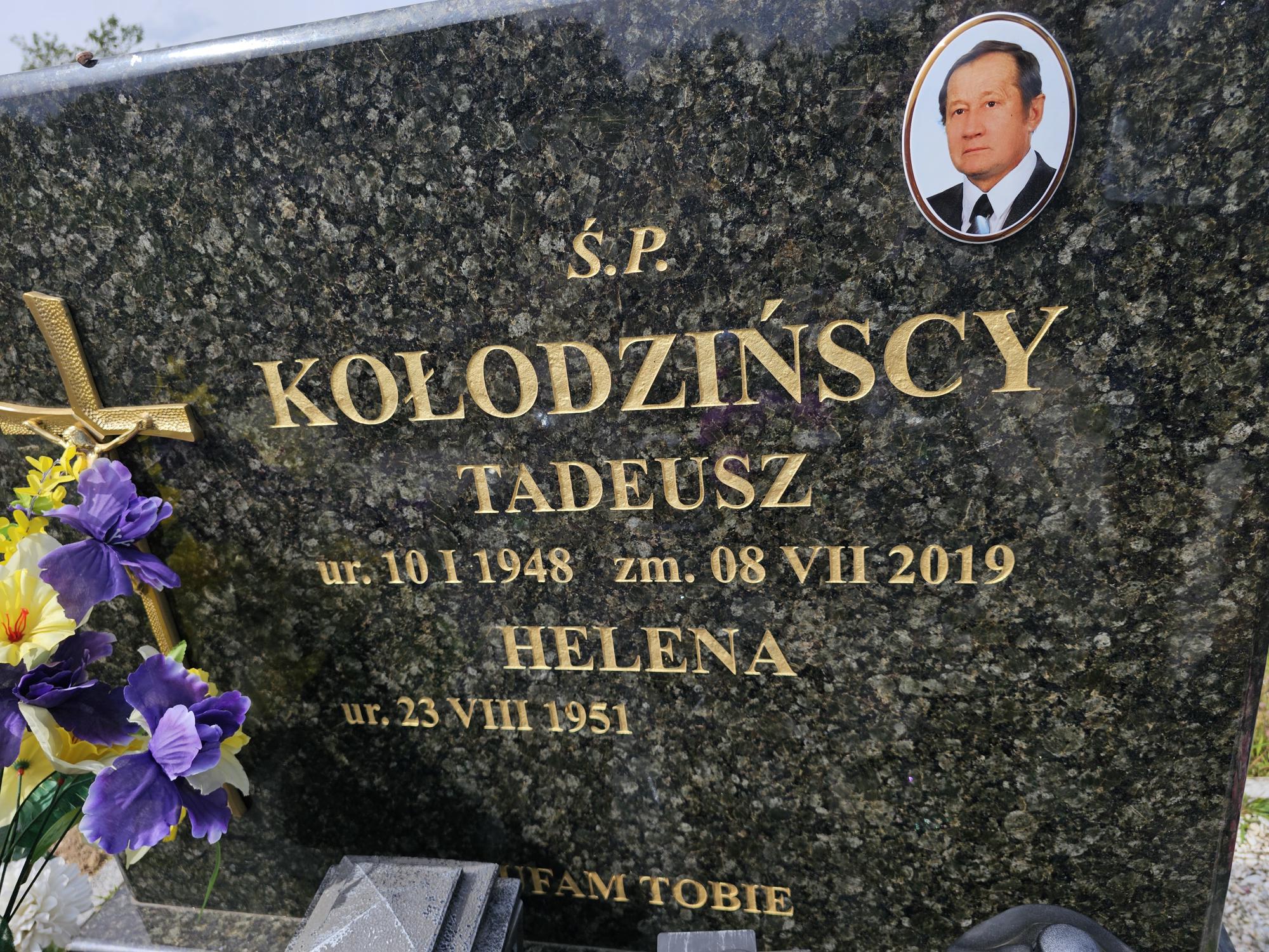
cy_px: 476
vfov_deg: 58.9
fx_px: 843
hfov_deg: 73.9
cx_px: 634
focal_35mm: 23
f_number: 1.7
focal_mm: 6.3
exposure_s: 1/614
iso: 10
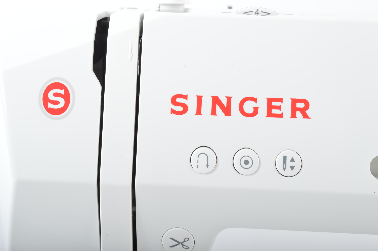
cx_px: 189
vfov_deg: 16.5
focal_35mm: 82
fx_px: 865
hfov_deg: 24.6
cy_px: 126
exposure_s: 1/200
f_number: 13
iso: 100
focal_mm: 55
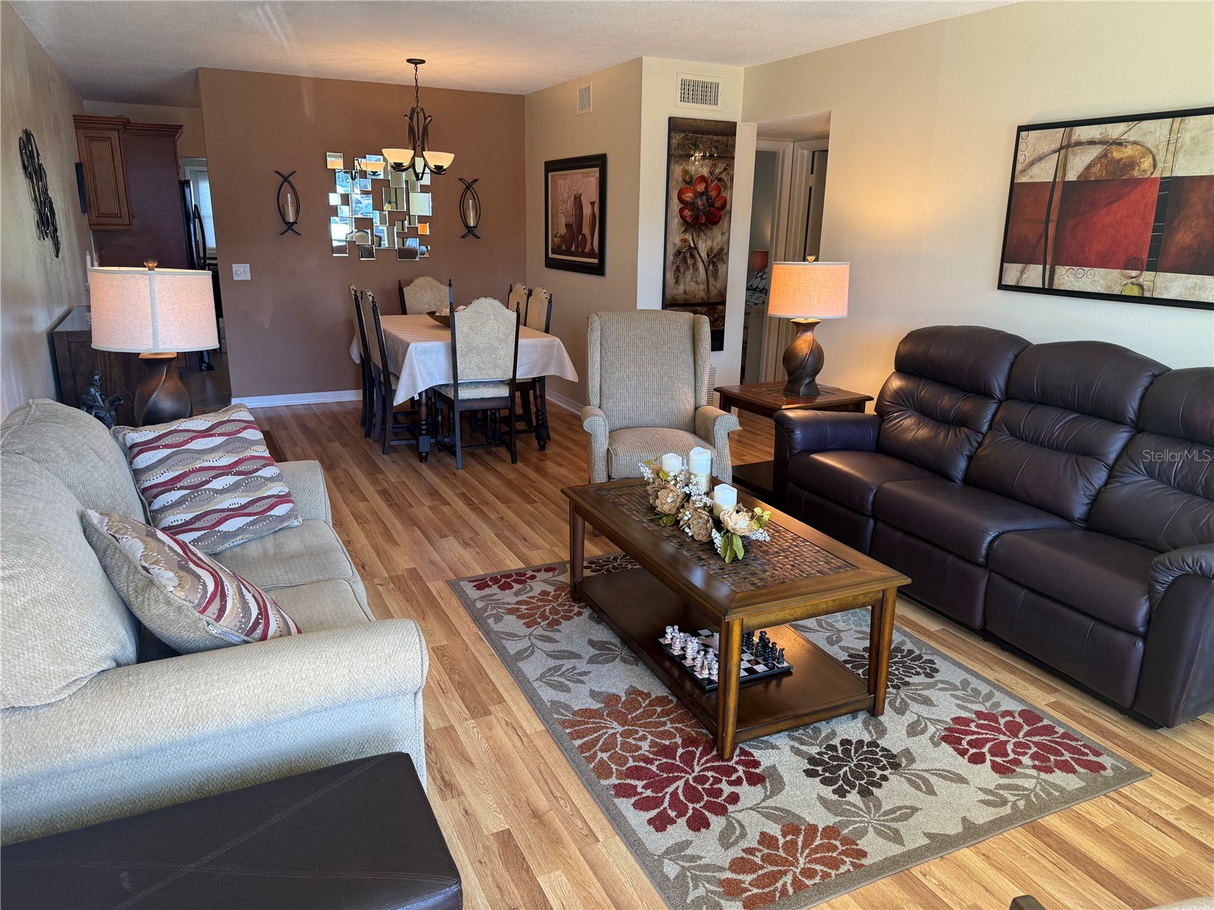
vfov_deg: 56.8
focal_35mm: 24
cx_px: 607
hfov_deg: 71.6
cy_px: 455
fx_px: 842
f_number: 1.78
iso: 160
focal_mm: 6.76
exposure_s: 1/120
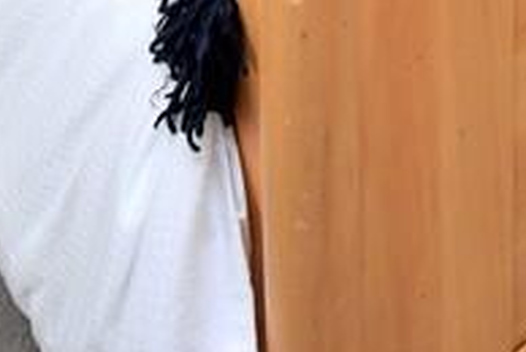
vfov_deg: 12.5
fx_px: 1156
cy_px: -554
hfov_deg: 24.7
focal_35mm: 79
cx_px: 499
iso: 800
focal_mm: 10
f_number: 5
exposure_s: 1/100
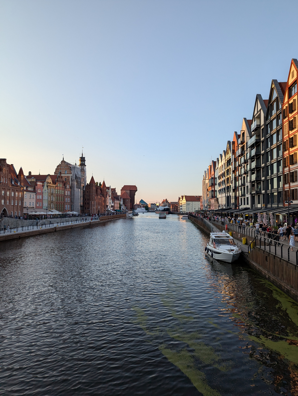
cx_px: 149
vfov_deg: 71.5
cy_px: 198
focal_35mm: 24
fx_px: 275
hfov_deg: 56.9
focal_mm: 6.81
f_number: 1.85
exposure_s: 1/539
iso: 42
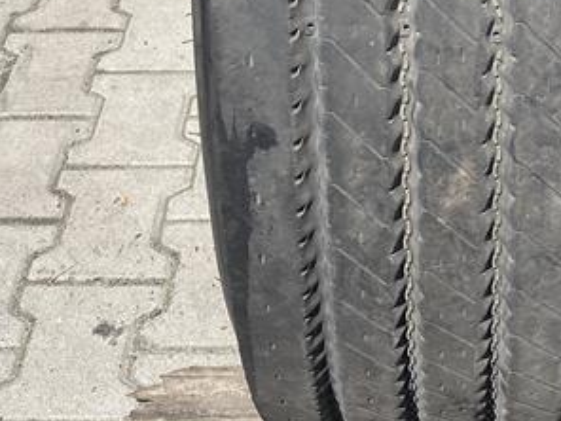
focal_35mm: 90
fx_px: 1459
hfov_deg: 21.6
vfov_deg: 15.6
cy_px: -119
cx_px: 425
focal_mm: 4.25
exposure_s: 1/2410
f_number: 1.8
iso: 32
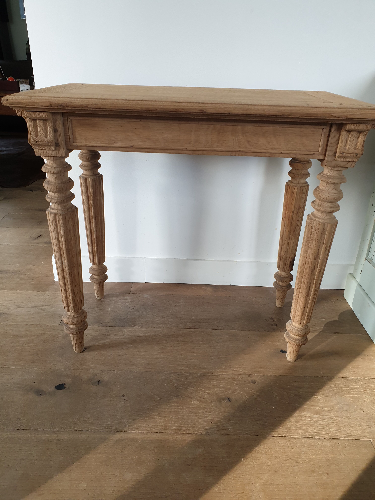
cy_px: 250
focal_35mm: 26
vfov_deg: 67.3
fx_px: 376
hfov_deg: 53.1
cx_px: 188
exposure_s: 1/50
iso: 100
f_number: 2.4
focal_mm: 4.3
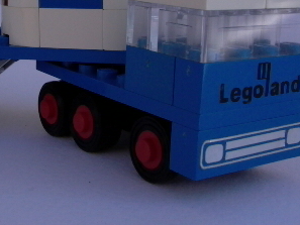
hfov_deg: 26.8
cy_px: 15
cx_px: 53
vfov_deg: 20.3
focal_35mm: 71
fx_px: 616
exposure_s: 1/652
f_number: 5.35
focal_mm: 7.13
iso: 100
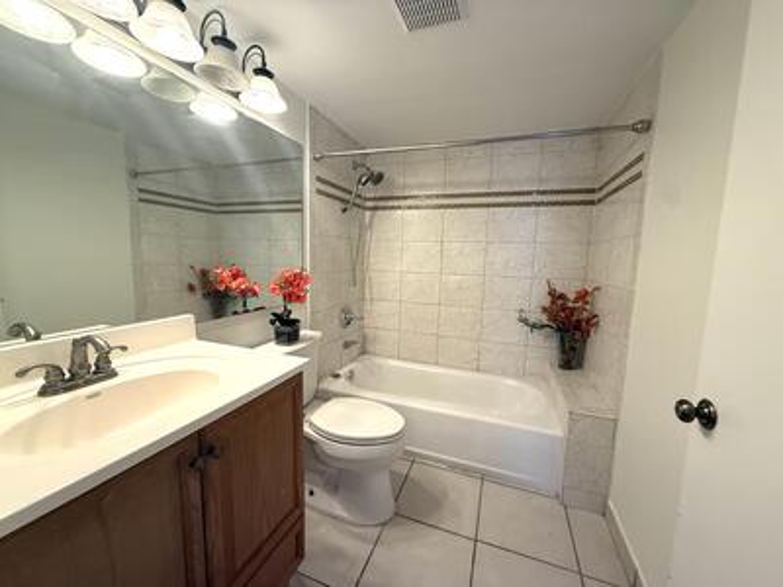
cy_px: 294
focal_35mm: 14
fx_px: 317
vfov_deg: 85.7
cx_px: 392
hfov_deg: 102.1
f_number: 2.2
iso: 200
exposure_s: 1/120
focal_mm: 2.22
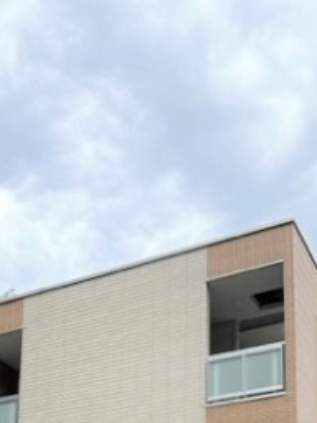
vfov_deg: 28.0
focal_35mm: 60
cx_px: 71
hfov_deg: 24.1
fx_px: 733
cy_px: 511
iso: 80
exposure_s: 1/1072
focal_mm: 6.86
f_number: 1.78
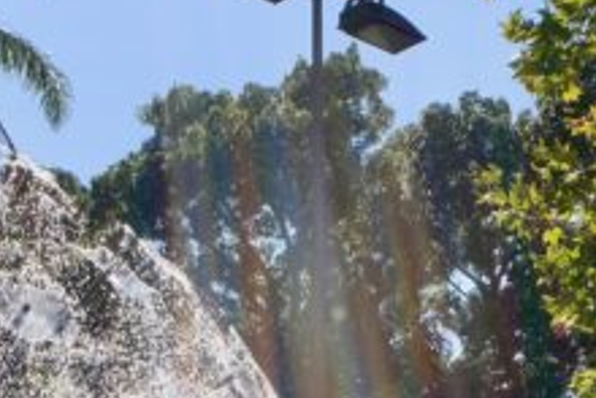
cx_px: 382
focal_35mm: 135
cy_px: 803
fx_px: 2236
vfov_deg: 9.5
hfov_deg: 15.2
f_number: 11
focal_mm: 19.2
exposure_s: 1/350
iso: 400
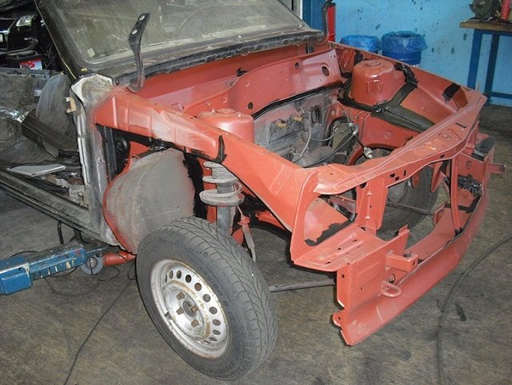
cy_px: 192
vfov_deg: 37.8
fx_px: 562
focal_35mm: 38
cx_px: 256
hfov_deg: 48.9
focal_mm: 6.2
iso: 400
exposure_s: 1/60
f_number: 2.8
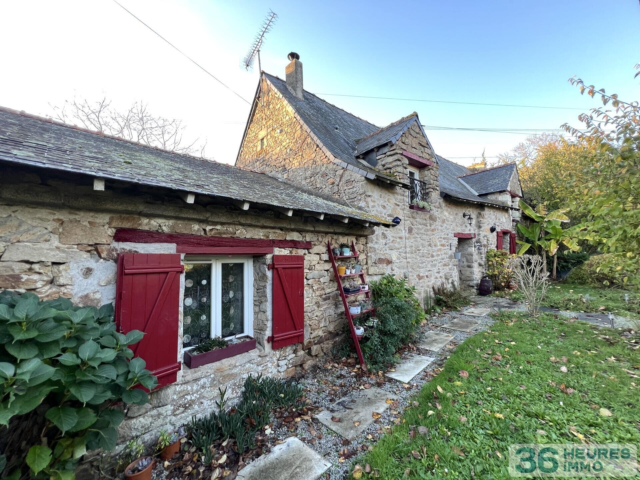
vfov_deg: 89.9
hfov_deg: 106.2
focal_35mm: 13
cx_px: 320
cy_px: 240
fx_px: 240
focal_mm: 1.57
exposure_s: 1/99
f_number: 1.8
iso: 64
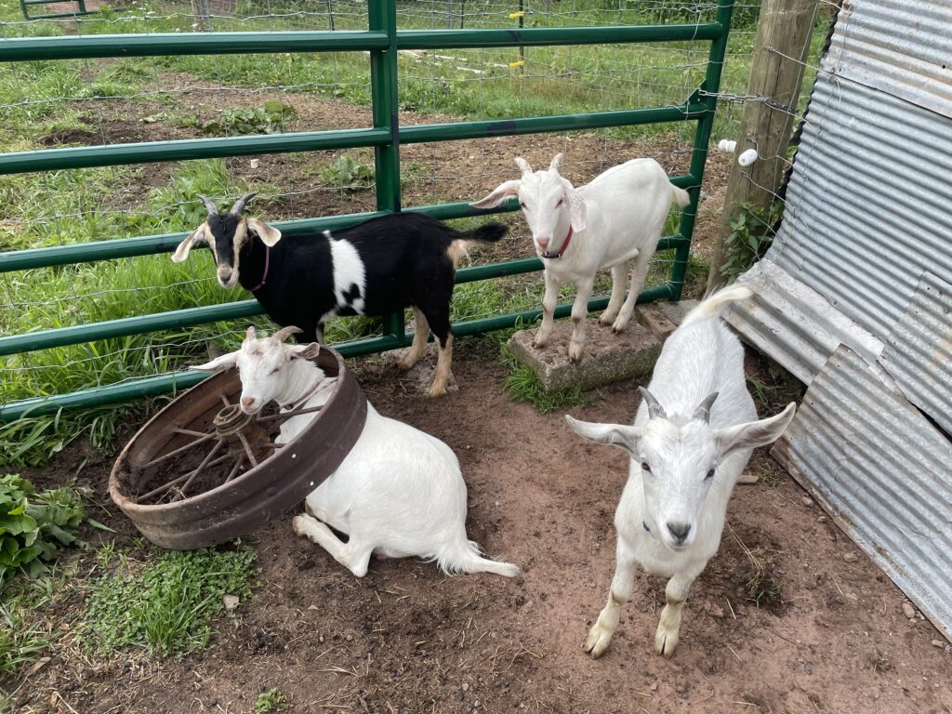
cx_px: 476
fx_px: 715
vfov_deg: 53.1
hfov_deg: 67.3
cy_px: 357
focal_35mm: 26
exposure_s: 1/673
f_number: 1.6
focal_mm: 4.2
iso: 32
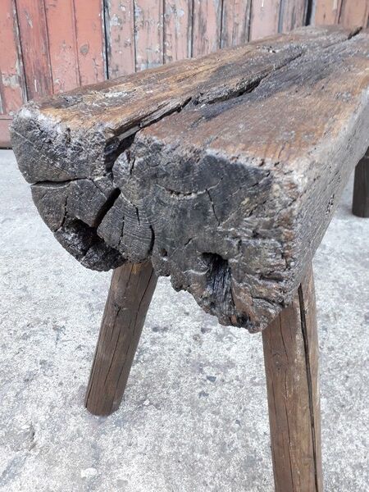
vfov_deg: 65.3
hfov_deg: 51.4
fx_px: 384
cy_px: 246
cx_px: 184
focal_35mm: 27
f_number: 1.9
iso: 100
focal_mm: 3.6
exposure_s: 1/50
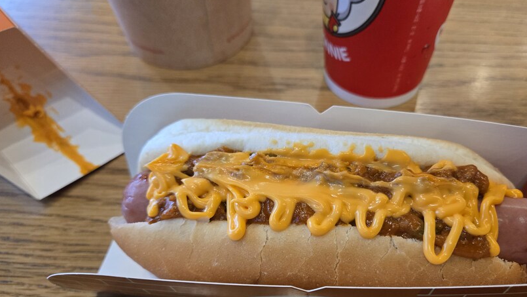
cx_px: 291
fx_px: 391
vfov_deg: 41.4
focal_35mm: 28
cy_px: 173
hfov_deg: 67.7
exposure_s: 1/120
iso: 800
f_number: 1.8
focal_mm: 5.4
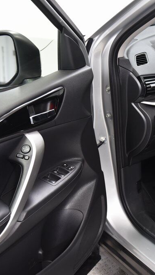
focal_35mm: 57
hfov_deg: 20.5
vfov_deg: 36.6
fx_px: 417
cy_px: 138
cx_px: 152
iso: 1600
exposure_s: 1/20
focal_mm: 36
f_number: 4.5
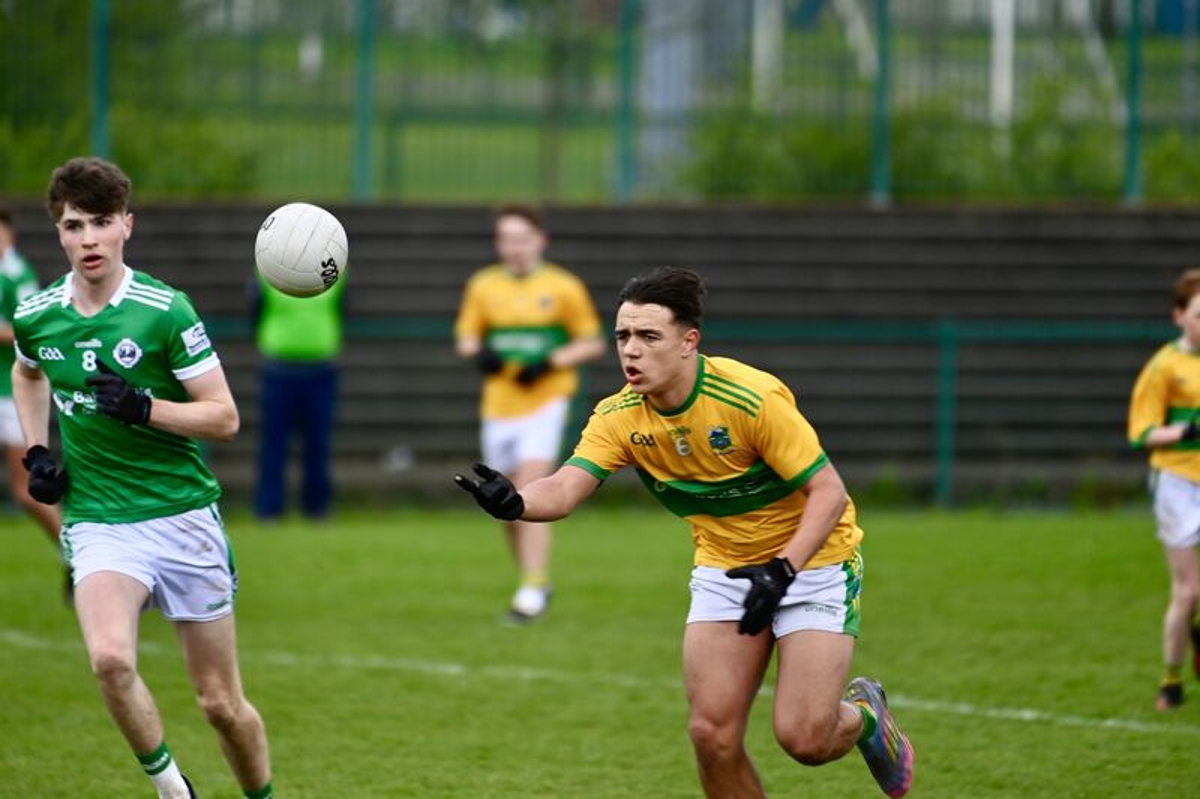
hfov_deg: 4.1
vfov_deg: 2.7
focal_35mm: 500
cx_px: 600
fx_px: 16662
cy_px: 400
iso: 450
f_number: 5.6
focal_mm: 500
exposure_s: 1/800
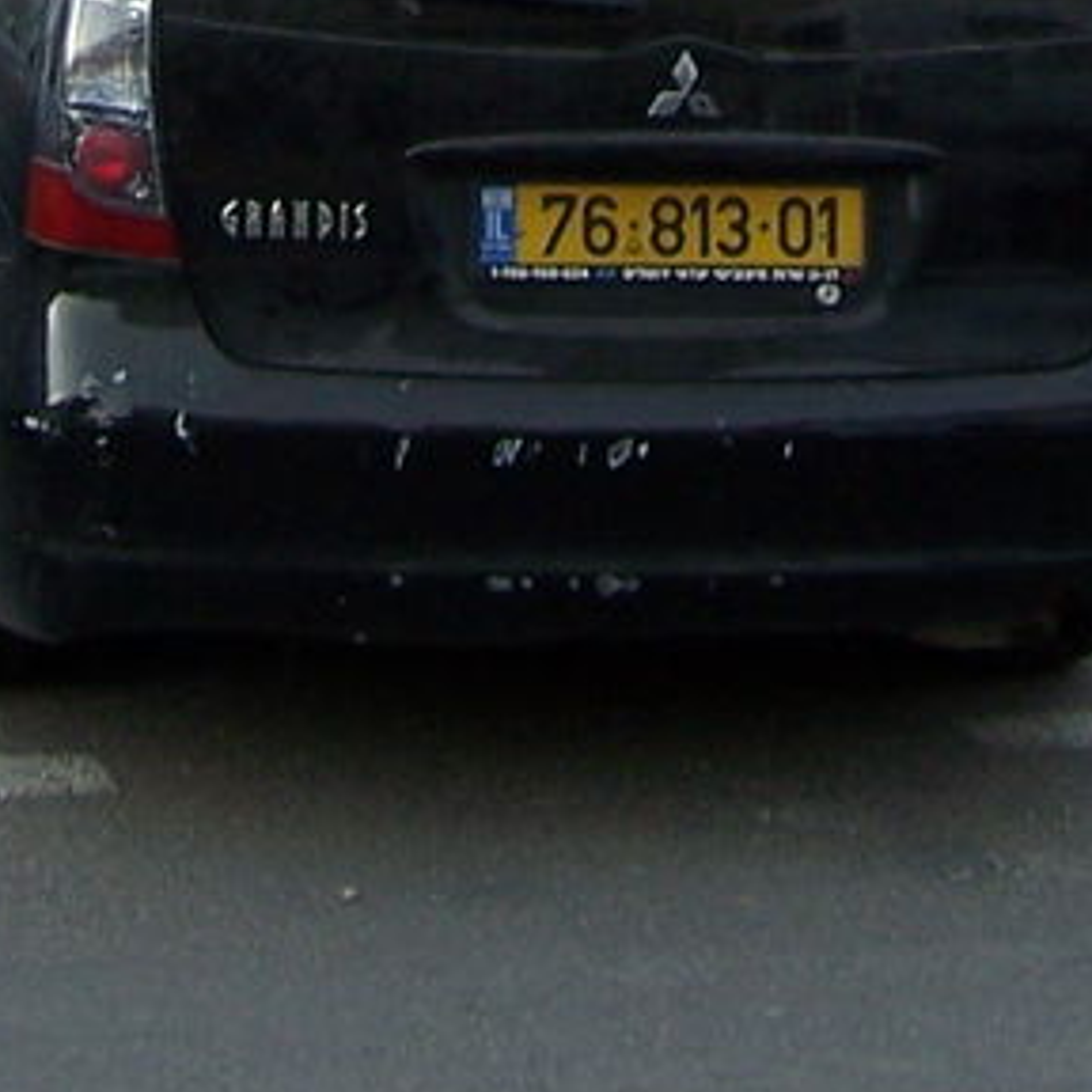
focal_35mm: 163
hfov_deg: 10.7
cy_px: -815
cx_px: 603
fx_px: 5818
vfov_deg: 10.2
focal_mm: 6.3
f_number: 2.8
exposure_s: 1/250
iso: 80
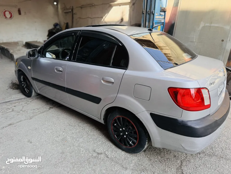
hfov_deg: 71.6
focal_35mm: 24
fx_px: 160
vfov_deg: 56.8
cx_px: 116
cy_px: 87
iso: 80
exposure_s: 1/756
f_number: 1.78
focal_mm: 6.76
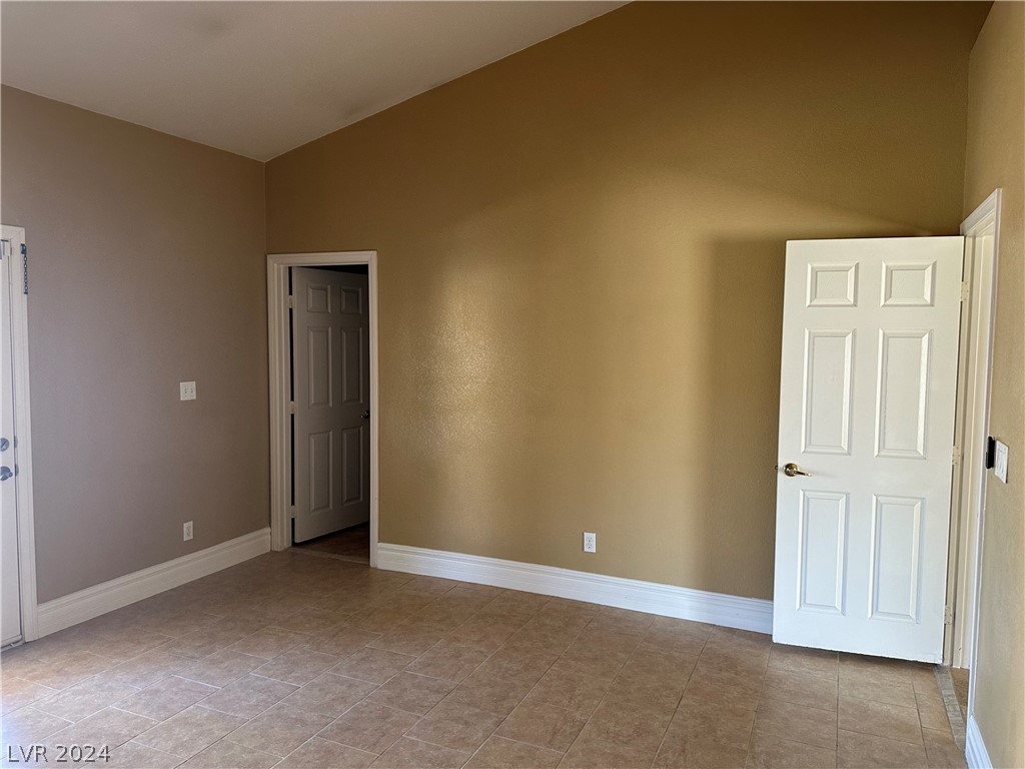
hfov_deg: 71.6
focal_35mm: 24
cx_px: 512
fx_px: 711
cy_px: 384
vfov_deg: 56.8
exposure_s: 1/60
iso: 200
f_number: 1.78
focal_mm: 6.86
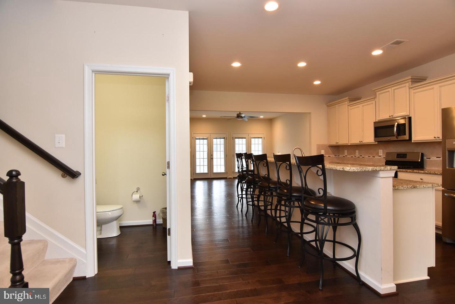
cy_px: 152
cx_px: 228
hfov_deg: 90.0
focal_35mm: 18
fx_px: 228
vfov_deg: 67.5
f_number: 5.6
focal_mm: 12
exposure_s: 1/60
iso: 800
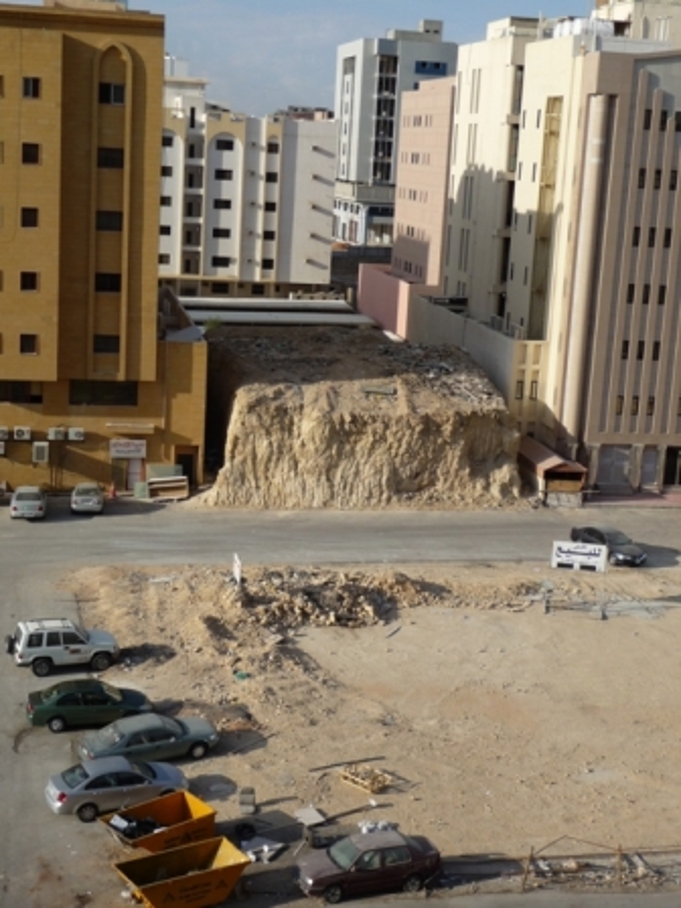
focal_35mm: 55
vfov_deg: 34.9
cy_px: 454
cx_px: 340
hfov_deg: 26.6
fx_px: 1443
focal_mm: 9.3
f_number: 4.3
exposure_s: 1/800
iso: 100
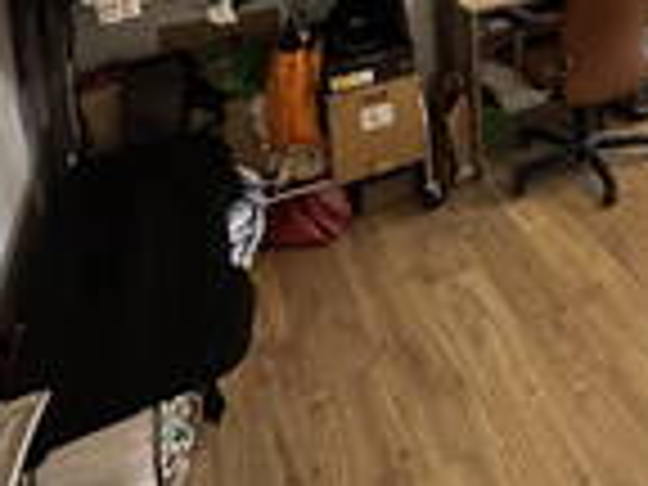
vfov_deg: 32.7
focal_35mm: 35
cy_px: -112
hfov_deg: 44.3
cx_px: 657
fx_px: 655
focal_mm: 2.22
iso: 125
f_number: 2.2
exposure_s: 1/100
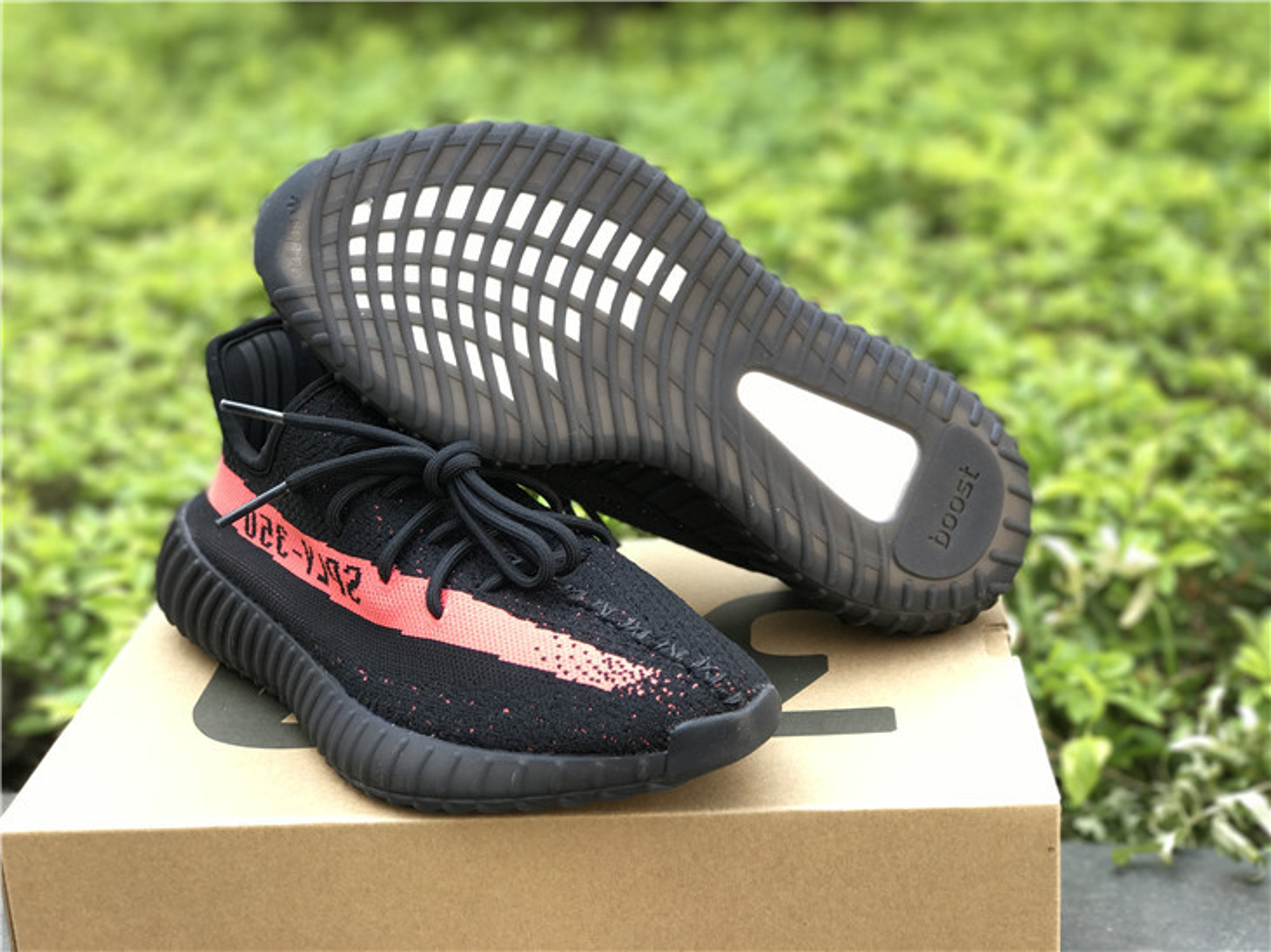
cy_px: 476
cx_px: 636
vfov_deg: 25.6
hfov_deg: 33.8
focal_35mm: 57
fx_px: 2092
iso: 25
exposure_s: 1/50
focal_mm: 6.6
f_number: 2.8
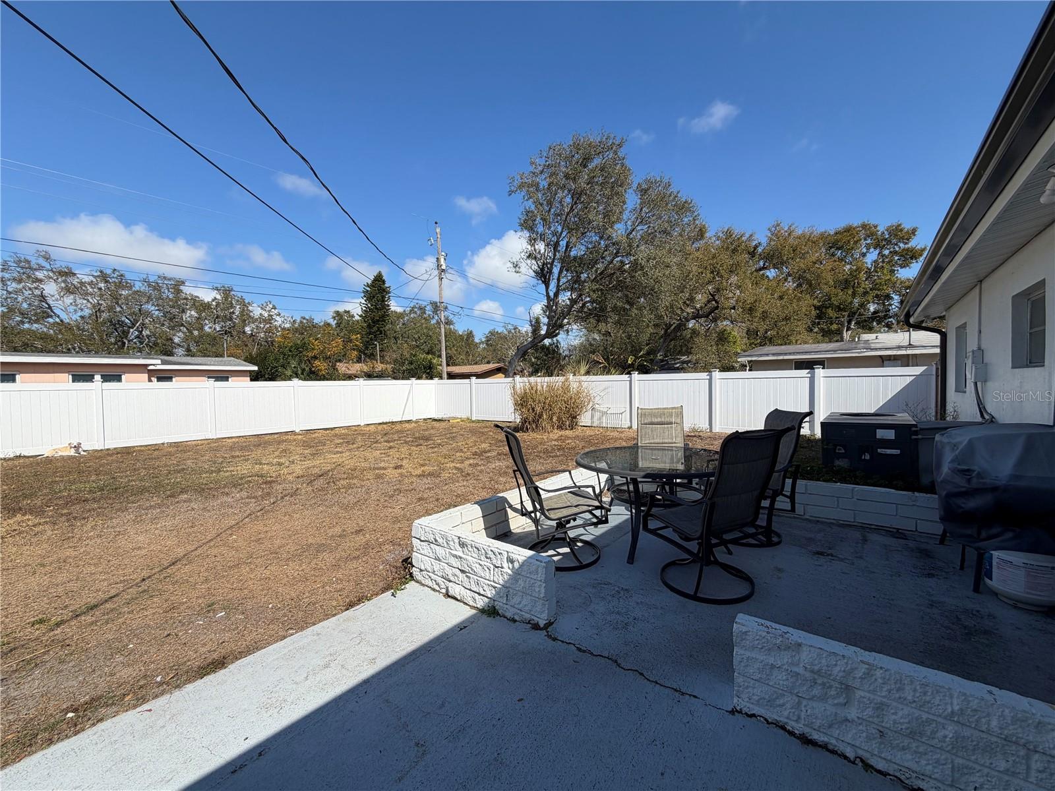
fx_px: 427
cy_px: 396
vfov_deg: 85.7
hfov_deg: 102.1
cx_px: 528
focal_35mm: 14
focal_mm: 2.22
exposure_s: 1/1050
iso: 20
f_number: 2.2
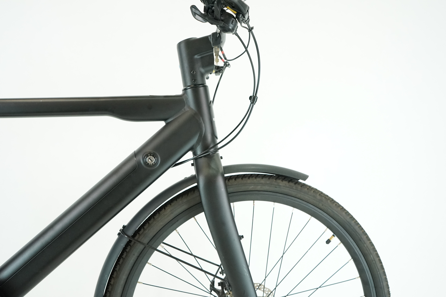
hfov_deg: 65.5
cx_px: 223
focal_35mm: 28
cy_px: 148
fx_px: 347
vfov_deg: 46.4
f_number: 5.6
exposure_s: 1/200
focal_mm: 28
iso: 3200
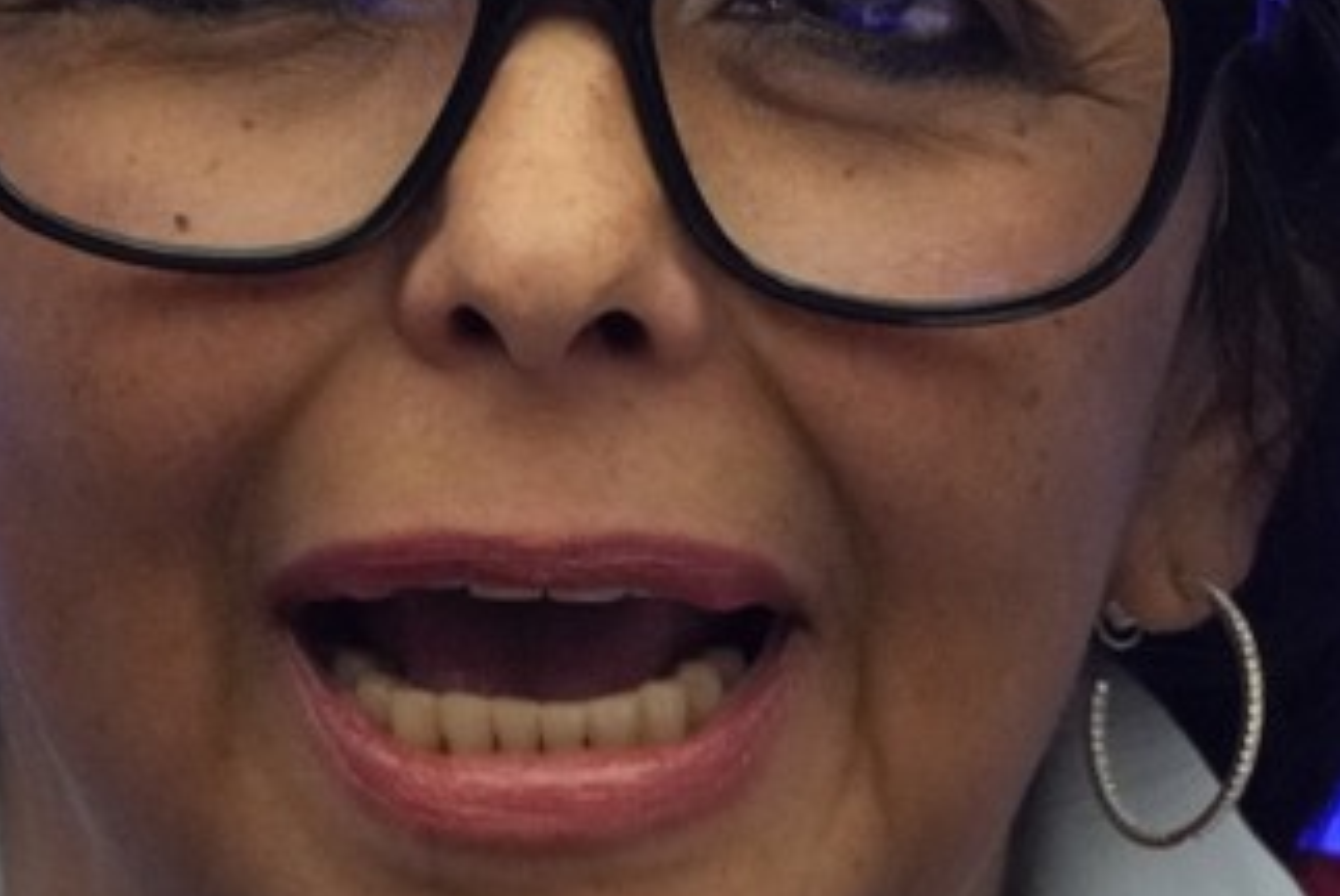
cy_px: 1431
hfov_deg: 1.1
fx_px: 73019
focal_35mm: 1960
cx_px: 1170
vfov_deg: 0.7
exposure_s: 1/320
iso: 3200
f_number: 5.6
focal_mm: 352
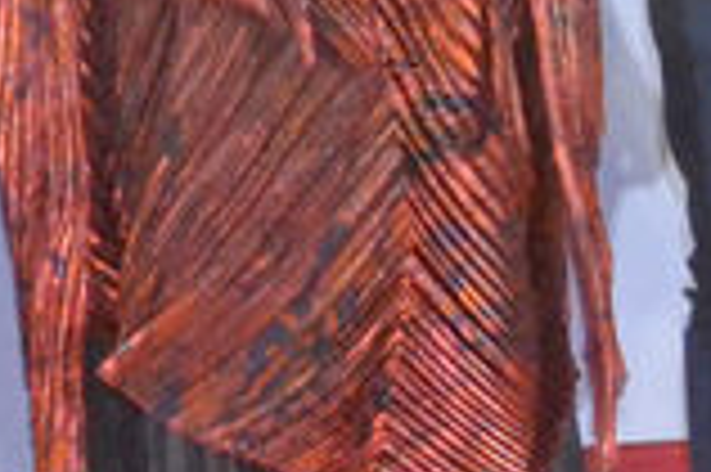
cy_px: -728
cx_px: -130
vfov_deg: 3.0
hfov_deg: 4.5
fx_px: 8997
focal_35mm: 456
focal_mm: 40
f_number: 5
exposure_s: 1/125
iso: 3200
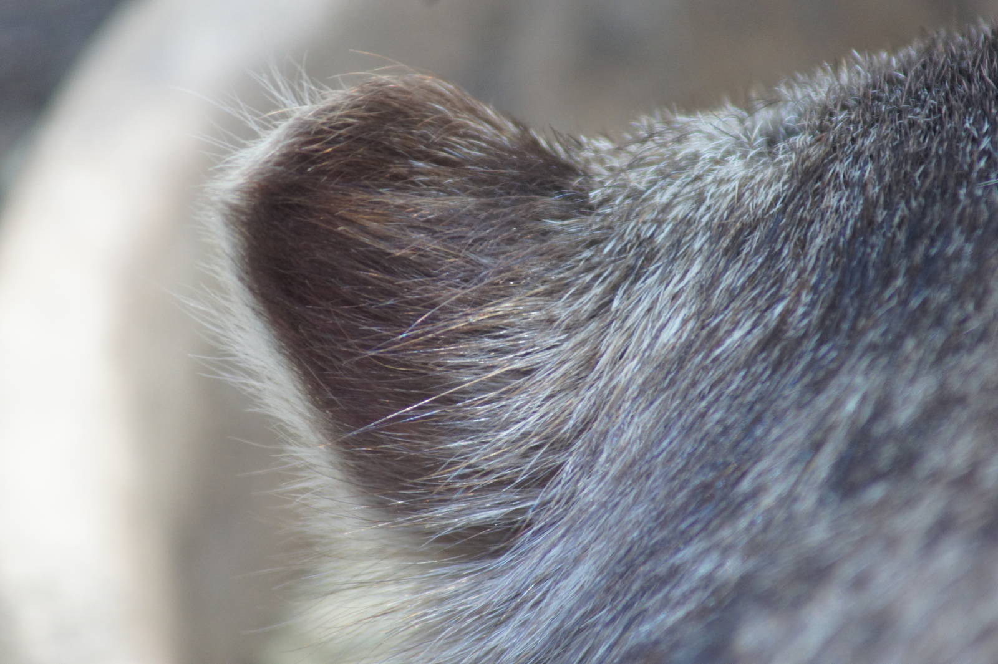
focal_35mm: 420
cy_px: 332
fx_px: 11637
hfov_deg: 4.9
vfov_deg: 3.3
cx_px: 499
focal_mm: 280
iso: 800
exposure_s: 1/80
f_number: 5.6
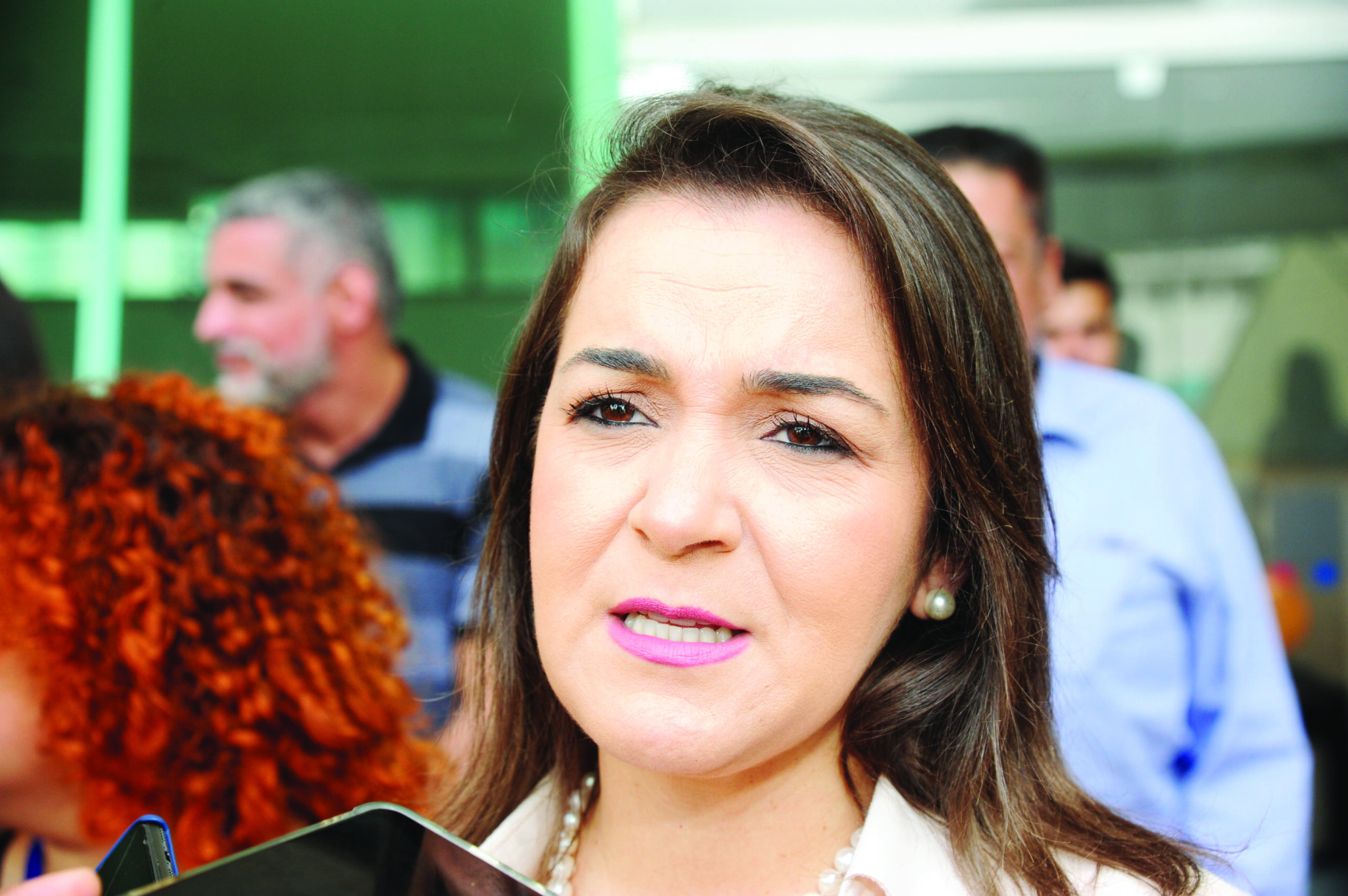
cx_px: 674
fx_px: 2806
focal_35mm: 75
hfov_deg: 27.0
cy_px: 448
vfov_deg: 18.2
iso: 800
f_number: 6.3
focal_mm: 75
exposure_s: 1/200
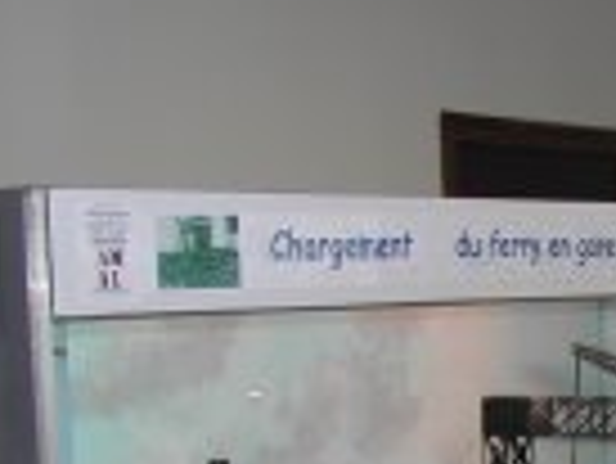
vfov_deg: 13.1
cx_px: 670
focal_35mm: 111
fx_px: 1977
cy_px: 532
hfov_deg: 17.2
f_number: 2.8
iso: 100
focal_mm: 8
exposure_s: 1/30
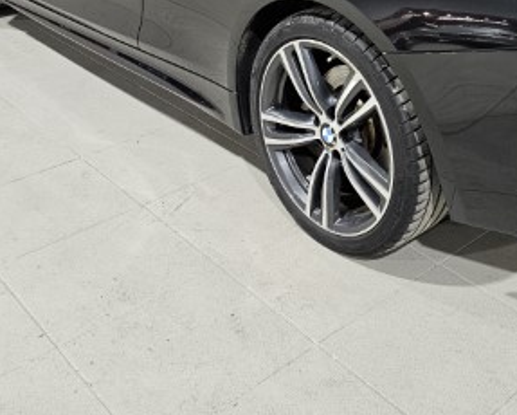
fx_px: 766
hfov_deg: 35.8
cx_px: 429
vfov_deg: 28.6
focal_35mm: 50
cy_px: 11
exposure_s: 1/100
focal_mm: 6.3
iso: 200
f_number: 1.7
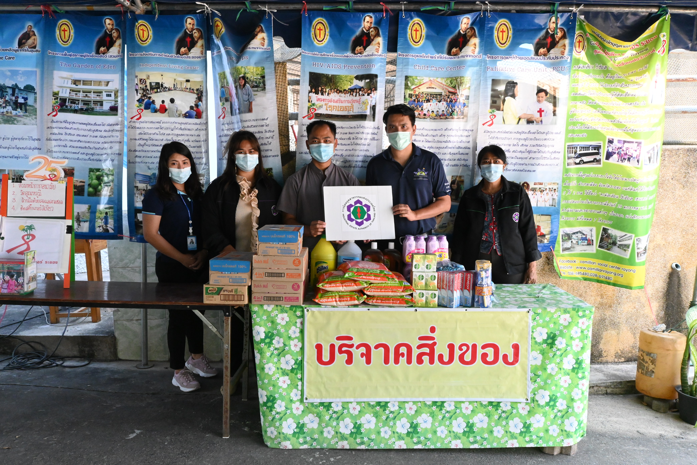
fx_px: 566
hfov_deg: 63.2
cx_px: 348
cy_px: 232
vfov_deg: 44.6
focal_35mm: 29
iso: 3200
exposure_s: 1/160
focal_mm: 19.5
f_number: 11
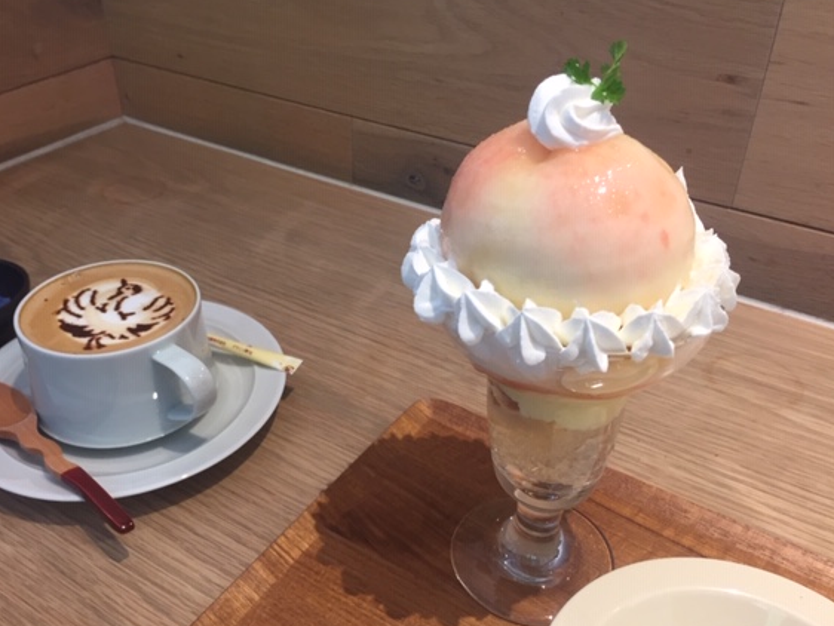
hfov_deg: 55.3
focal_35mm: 33
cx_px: 389
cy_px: 337
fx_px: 795
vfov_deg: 42.9
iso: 80
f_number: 2.2
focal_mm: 4.15
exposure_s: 1/30
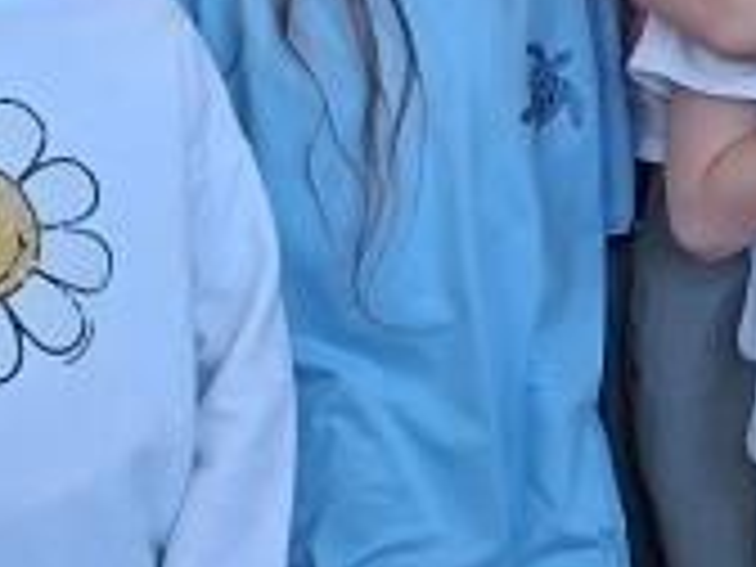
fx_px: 3058
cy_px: 36
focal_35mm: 140
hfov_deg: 11.4
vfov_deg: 10.5
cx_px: 1894
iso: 80
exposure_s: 1/100
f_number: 1.8
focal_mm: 5.54
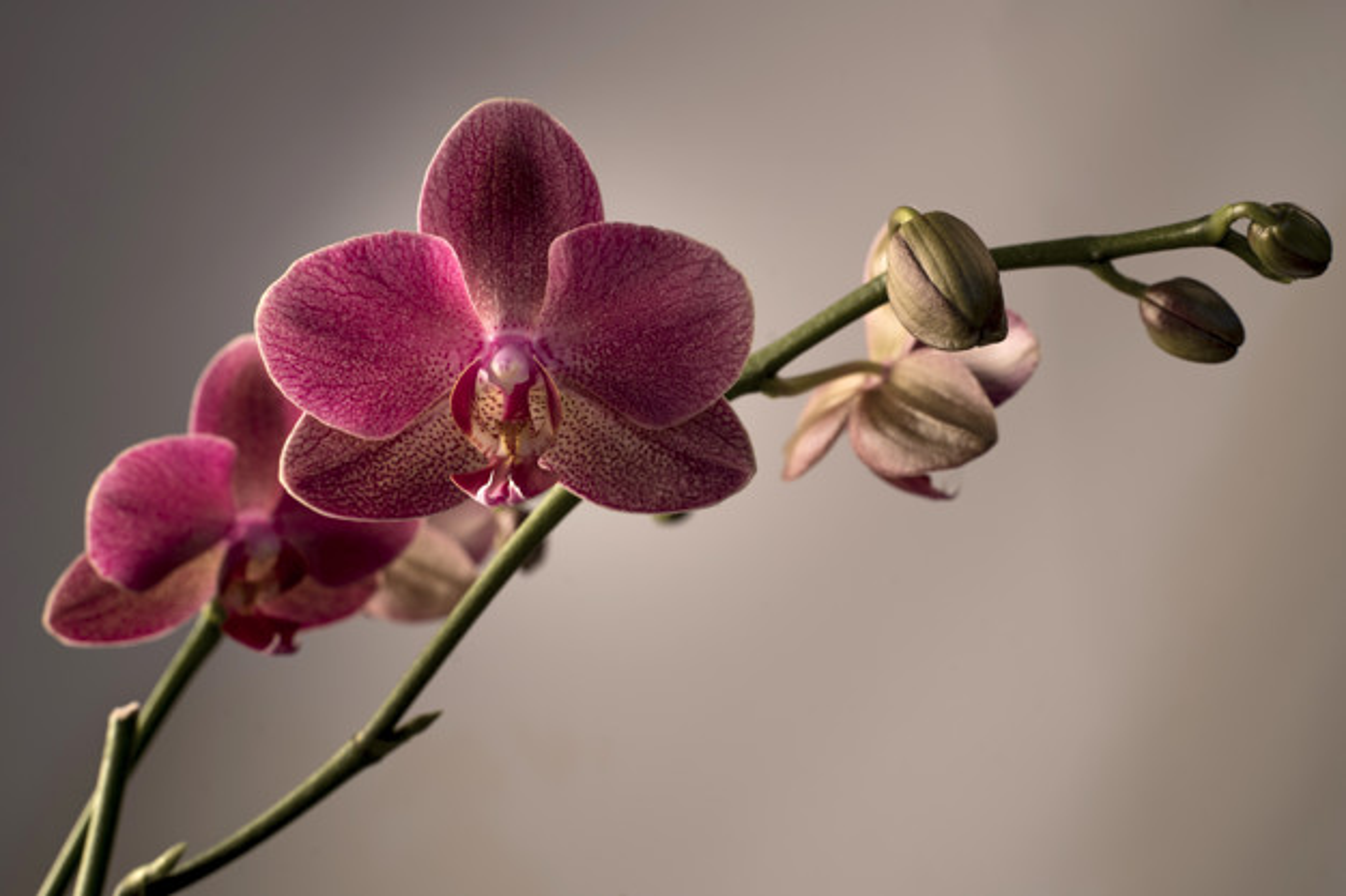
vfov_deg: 34.2
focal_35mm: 39
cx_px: 673
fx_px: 1458
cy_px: 448
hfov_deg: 49.6
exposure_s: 1.3
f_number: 10
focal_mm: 39
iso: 100
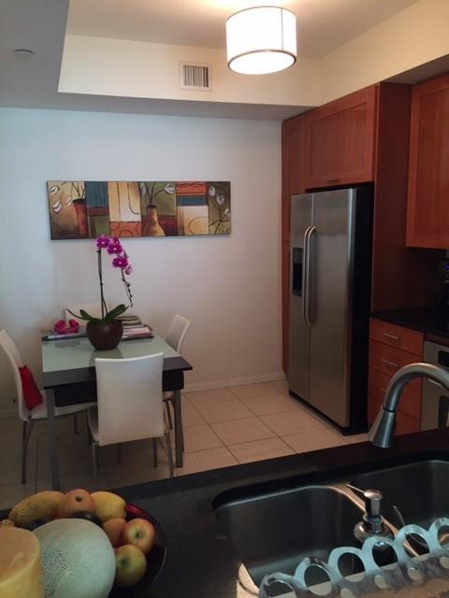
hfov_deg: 48.2
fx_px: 502
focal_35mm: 29
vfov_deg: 61.7
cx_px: 224
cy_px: 299
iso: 125
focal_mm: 4.15
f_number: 2.2
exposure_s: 1/30
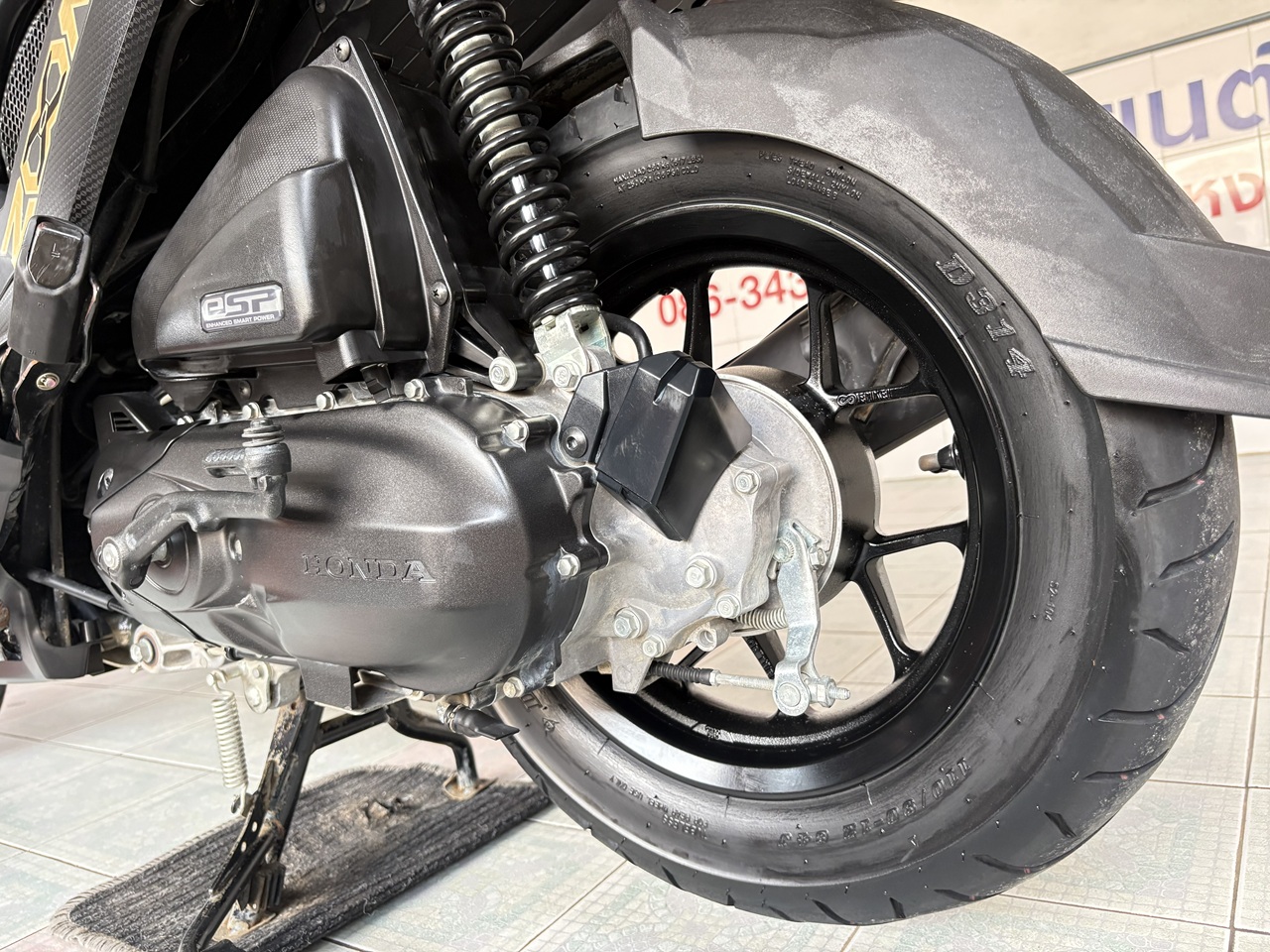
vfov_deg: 53.1
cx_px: 635
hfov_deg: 67.3
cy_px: 476
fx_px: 954
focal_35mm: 26
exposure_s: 1/60
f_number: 1.6
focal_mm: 5.96
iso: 250
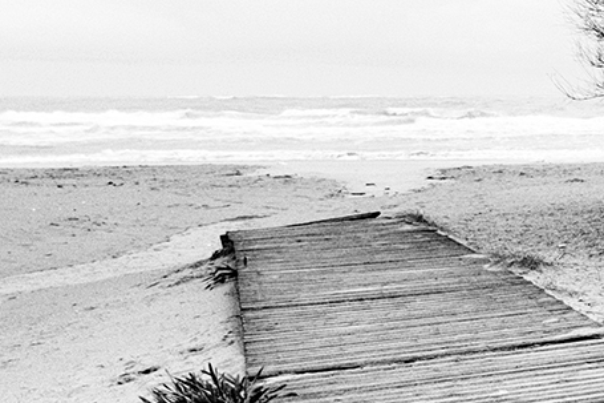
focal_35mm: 66
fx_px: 1107
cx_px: 1074
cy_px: 255
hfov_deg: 21.1
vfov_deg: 20.6
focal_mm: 10
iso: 800
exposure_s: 1/10
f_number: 4
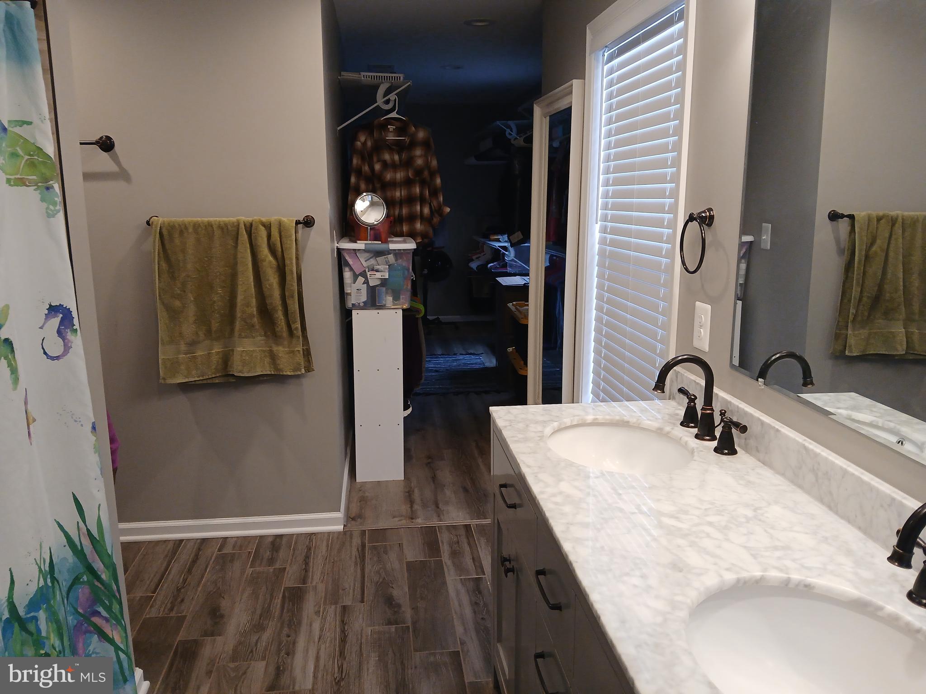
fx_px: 696
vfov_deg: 53.1
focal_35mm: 26
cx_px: 463
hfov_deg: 67.3
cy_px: 347
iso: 200
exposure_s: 1/60
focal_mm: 3.98
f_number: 1.8
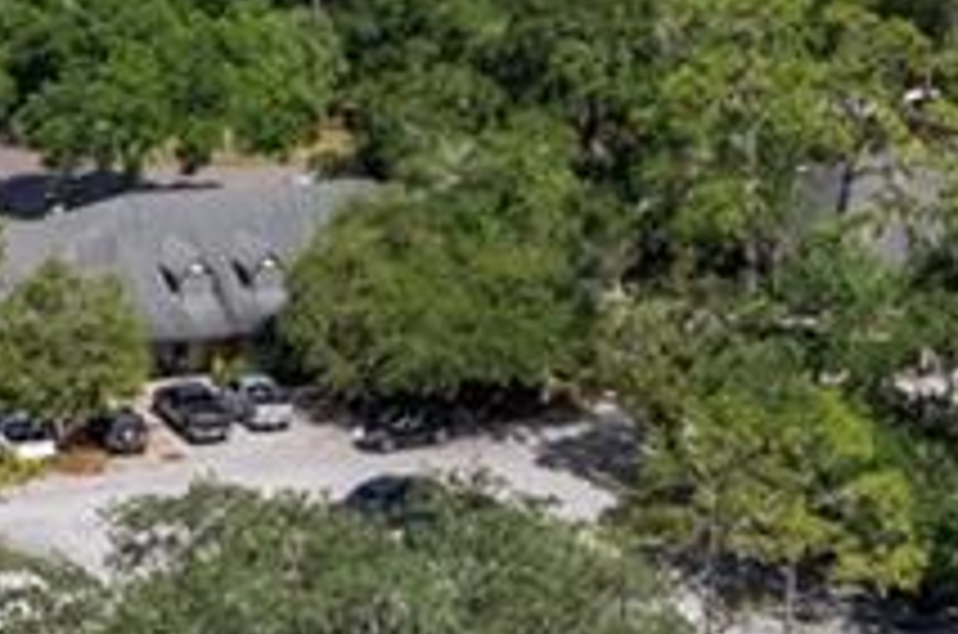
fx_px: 2814
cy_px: 479
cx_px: 405
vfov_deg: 12.8
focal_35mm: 106
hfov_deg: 19.3
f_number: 2.8
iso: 100
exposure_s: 1/3000
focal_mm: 8.38
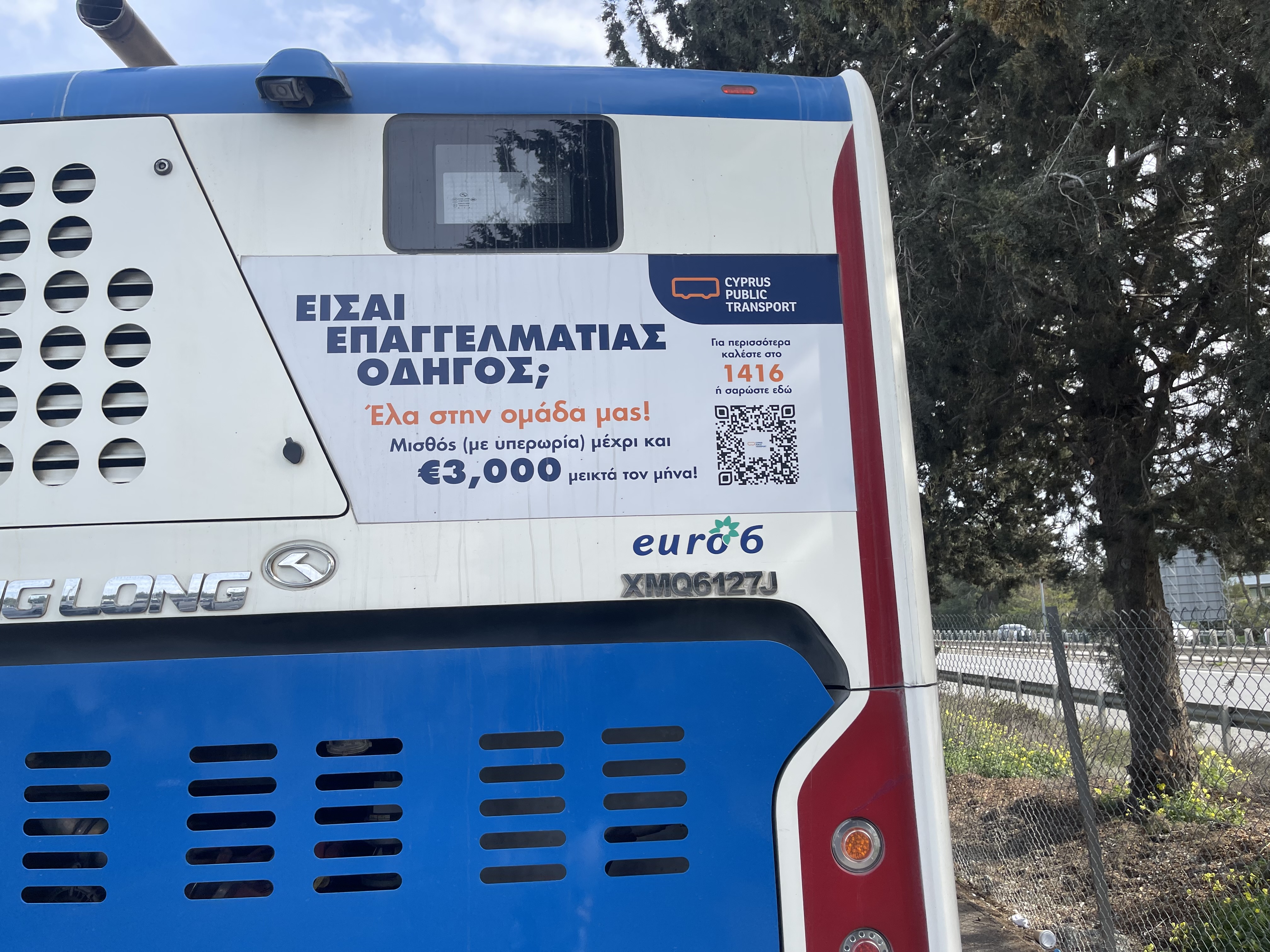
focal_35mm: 25
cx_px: 635
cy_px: 476
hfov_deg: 69.4
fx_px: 917
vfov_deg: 54.9
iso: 32
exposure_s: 1/1212
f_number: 1.6
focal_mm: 5.1
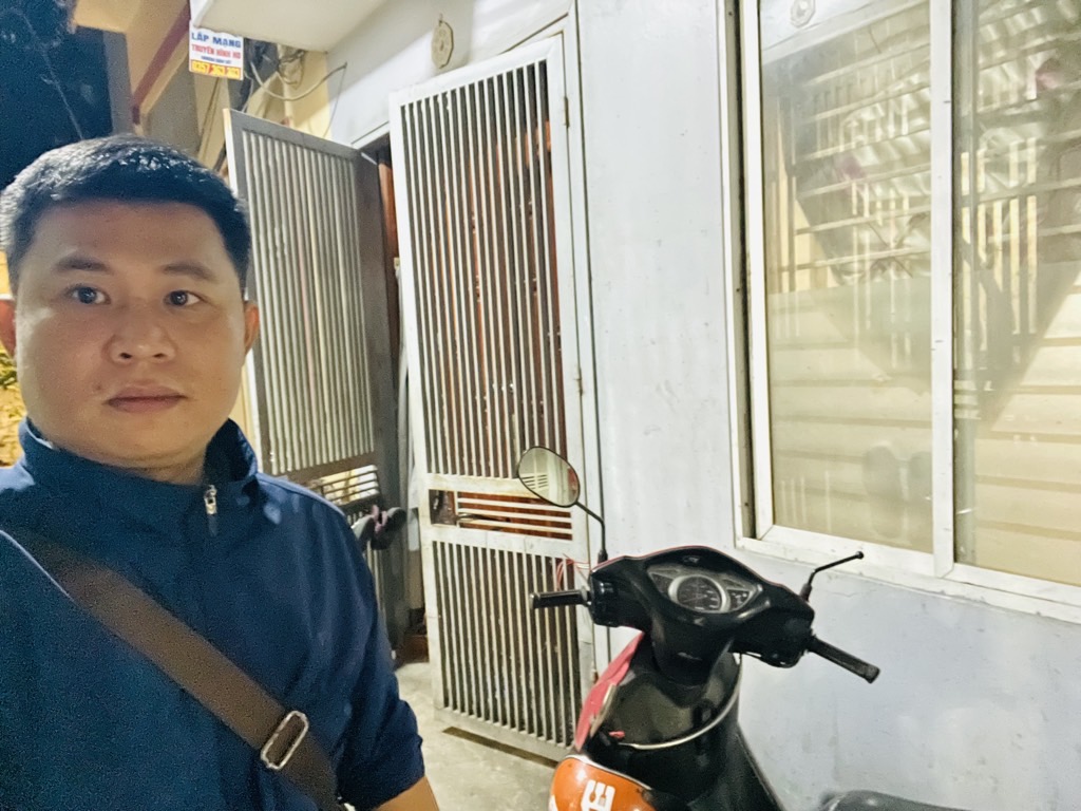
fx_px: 718
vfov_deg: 58.9
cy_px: 406
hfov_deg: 73.9
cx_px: 540
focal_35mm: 23
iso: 2000
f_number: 2.2
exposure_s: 1/15
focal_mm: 2.71
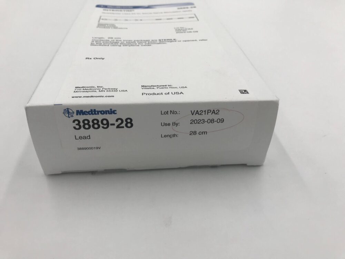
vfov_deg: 49.7
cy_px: 130
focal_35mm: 28
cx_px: 172
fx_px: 279
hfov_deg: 63.4
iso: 20
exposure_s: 1/238
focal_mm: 3.99
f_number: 1.8
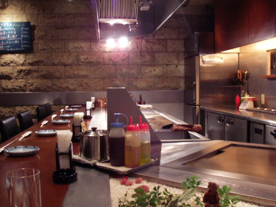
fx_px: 303
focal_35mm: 38
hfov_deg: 49.0
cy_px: 104
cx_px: 138
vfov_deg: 37.7
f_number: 3.3
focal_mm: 6.3
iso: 160
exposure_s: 1/4
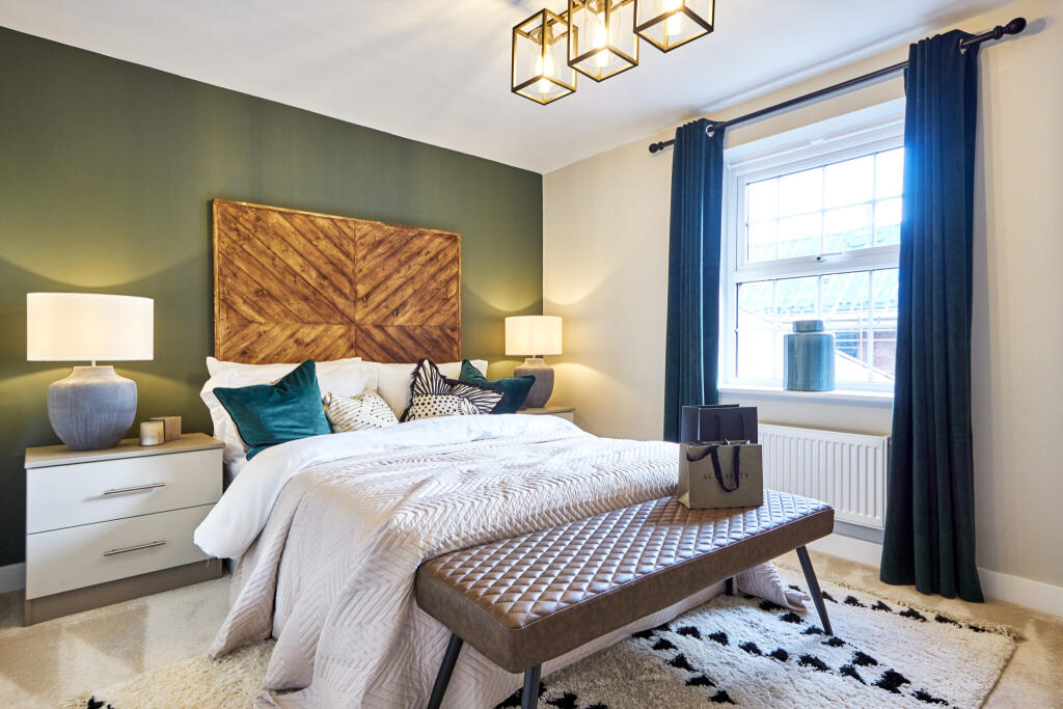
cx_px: 532
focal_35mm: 18
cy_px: 354
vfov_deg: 67.4
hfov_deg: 90.0
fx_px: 532
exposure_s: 1/8
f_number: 7.1
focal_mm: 12
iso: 200
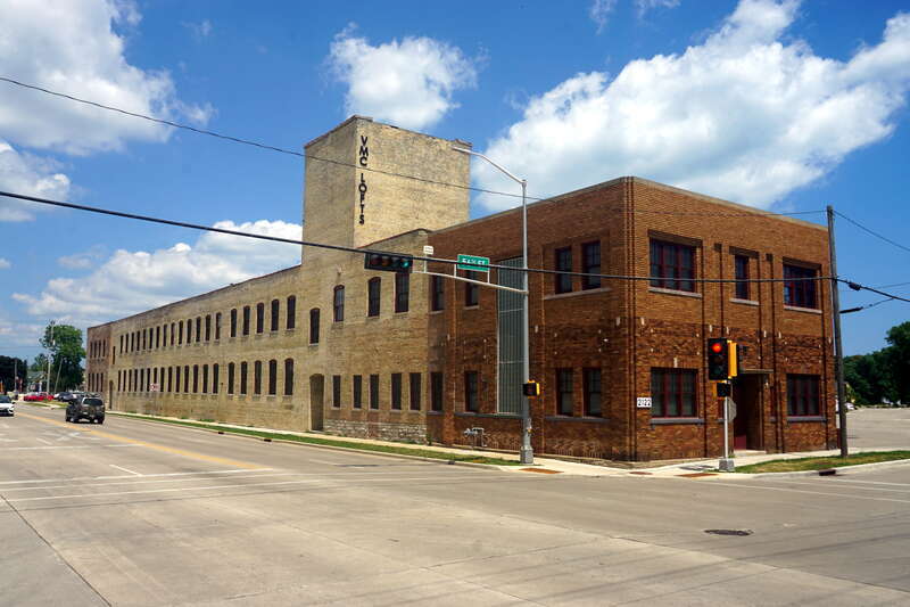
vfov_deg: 43.6
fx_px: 758
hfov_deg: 61.9
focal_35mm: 30
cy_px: 304
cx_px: 455
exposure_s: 1/250
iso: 100
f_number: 11
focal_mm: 20
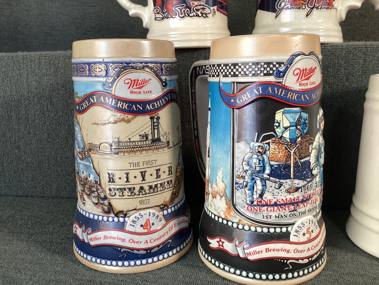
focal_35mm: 31
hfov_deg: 58.3
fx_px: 339
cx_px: 190
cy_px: 142
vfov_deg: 45.4
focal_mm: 3.3
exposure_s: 1/60
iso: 125
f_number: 2.4
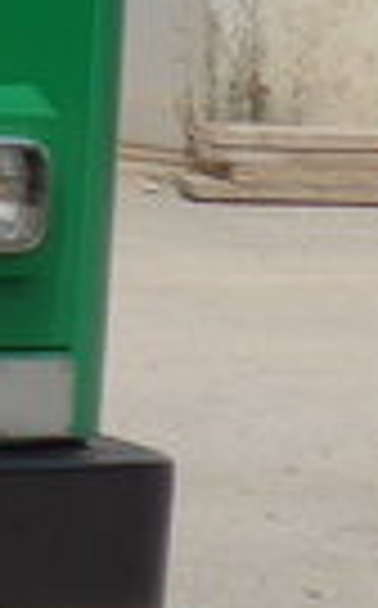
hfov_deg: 2.9
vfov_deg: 4.8
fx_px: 7193
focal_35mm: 435
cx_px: -1390
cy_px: -613
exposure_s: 1/1600
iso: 80
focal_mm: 9.5
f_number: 3
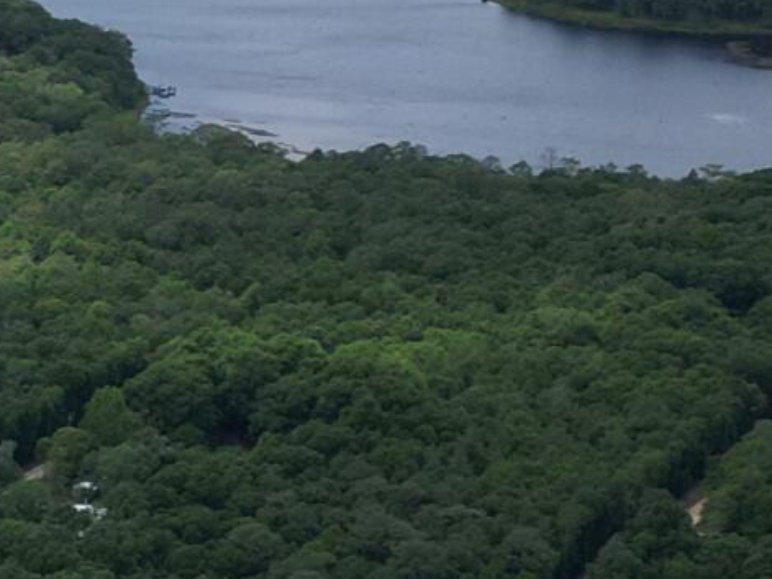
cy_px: 131
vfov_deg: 9.7
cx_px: -949
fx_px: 3411
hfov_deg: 11.2
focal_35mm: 153
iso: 110
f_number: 1.7
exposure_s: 1/3000
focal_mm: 6.72
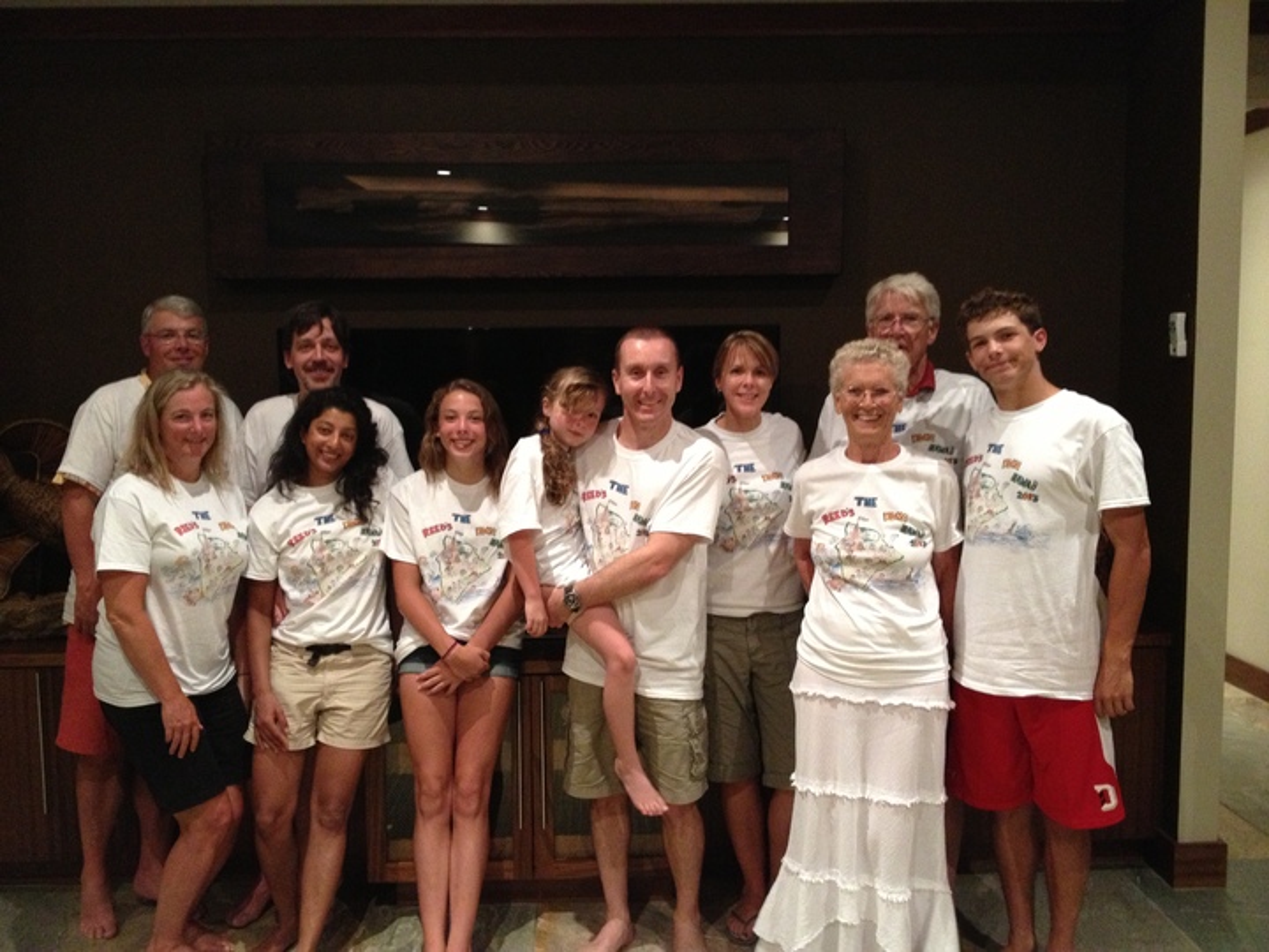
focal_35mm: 35
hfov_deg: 52.6
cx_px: 634
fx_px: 1283
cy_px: 476
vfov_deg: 40.7
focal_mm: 4.28
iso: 400
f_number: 2.4
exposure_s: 1/15
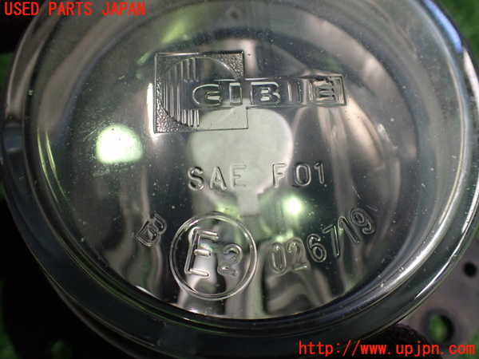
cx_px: 240
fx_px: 415
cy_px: 180
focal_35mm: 30
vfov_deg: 46.8
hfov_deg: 60.0
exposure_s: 1/125
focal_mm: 5.4
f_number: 2.3
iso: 320
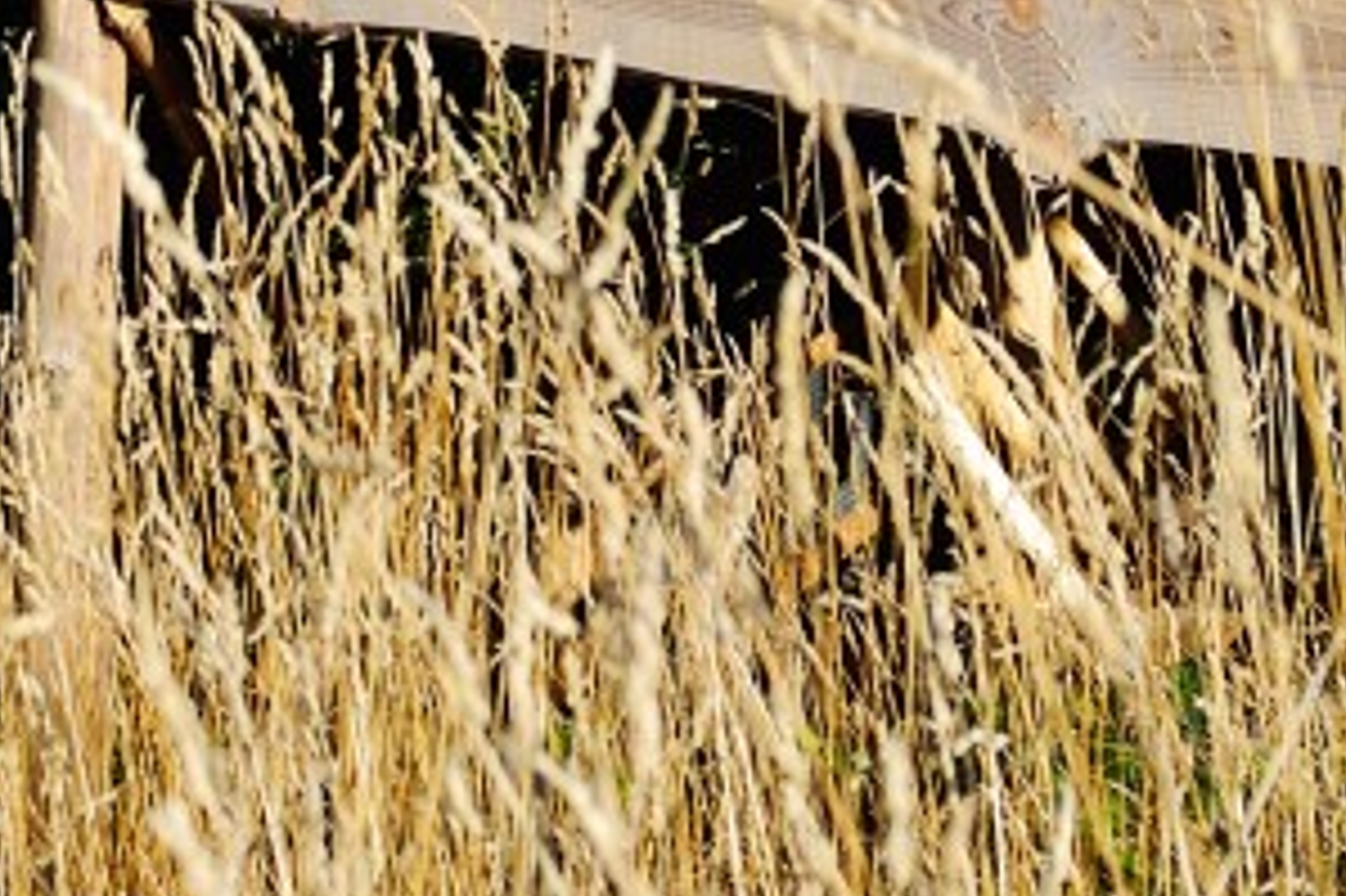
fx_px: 5754
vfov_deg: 8.4
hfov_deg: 13.1
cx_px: -68
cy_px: -946
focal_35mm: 154
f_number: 5.6
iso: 200
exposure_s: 1/800
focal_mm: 24
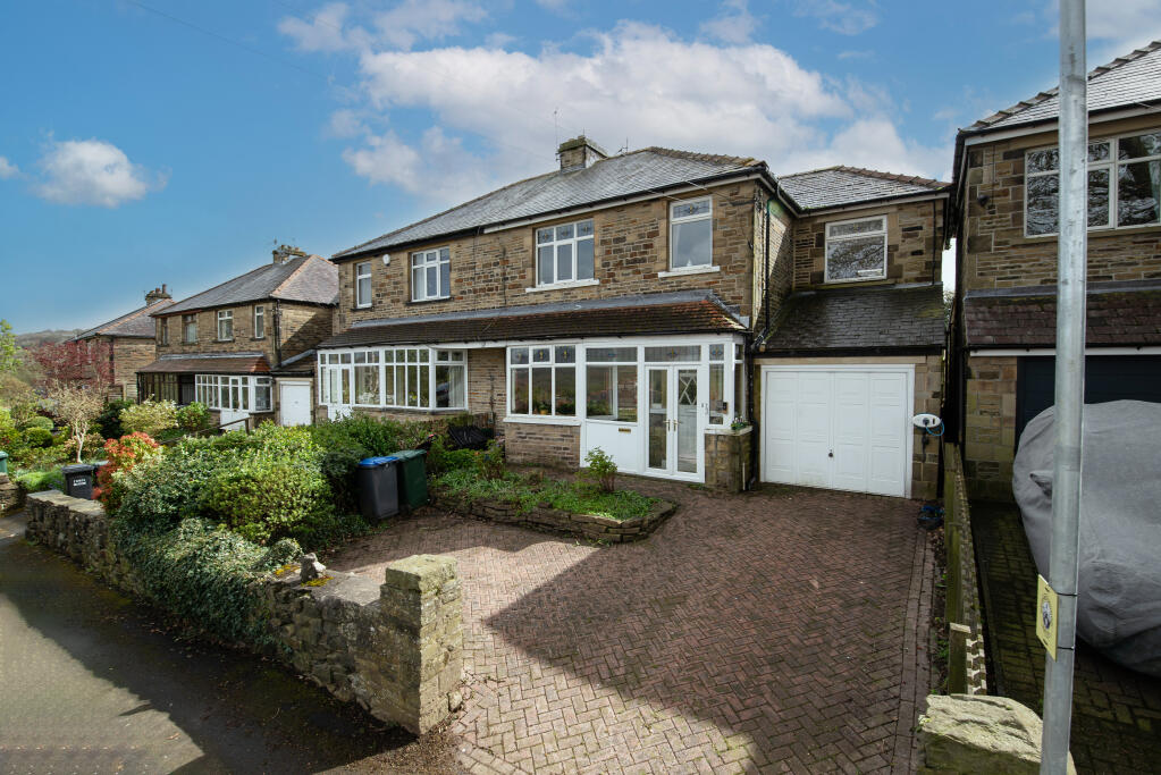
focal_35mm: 16
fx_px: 516
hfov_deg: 96.7
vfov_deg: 73.8
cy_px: 388
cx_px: 580
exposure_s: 1/250
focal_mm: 16
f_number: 8
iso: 100
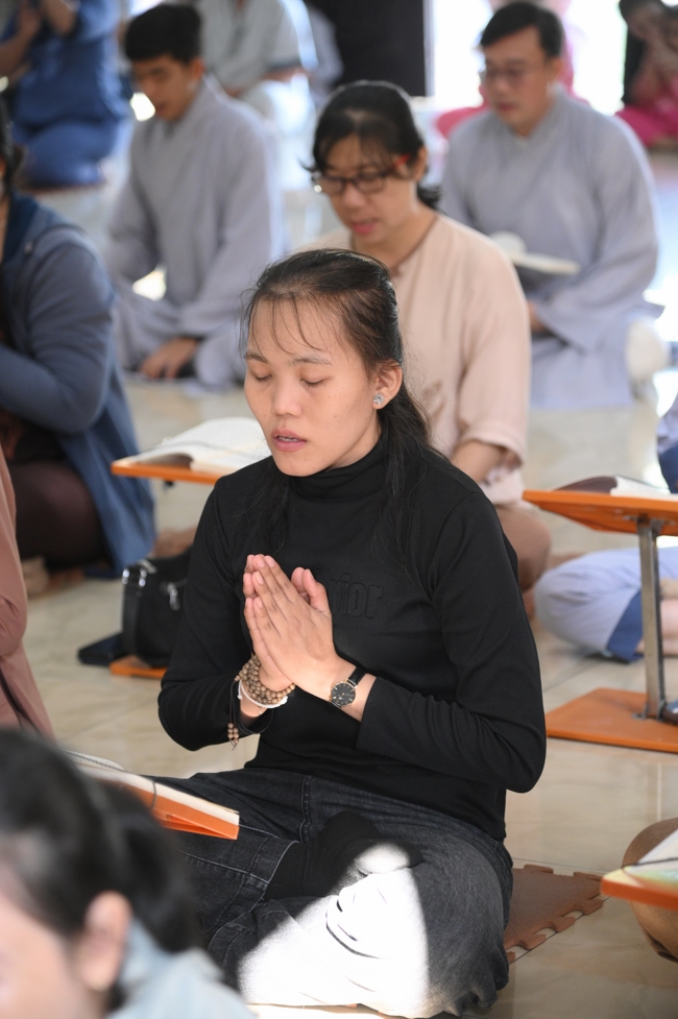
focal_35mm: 120
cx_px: 339
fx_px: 3395
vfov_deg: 17.1
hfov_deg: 11.4
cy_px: 510
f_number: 4
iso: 3200
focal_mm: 120
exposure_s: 1/160
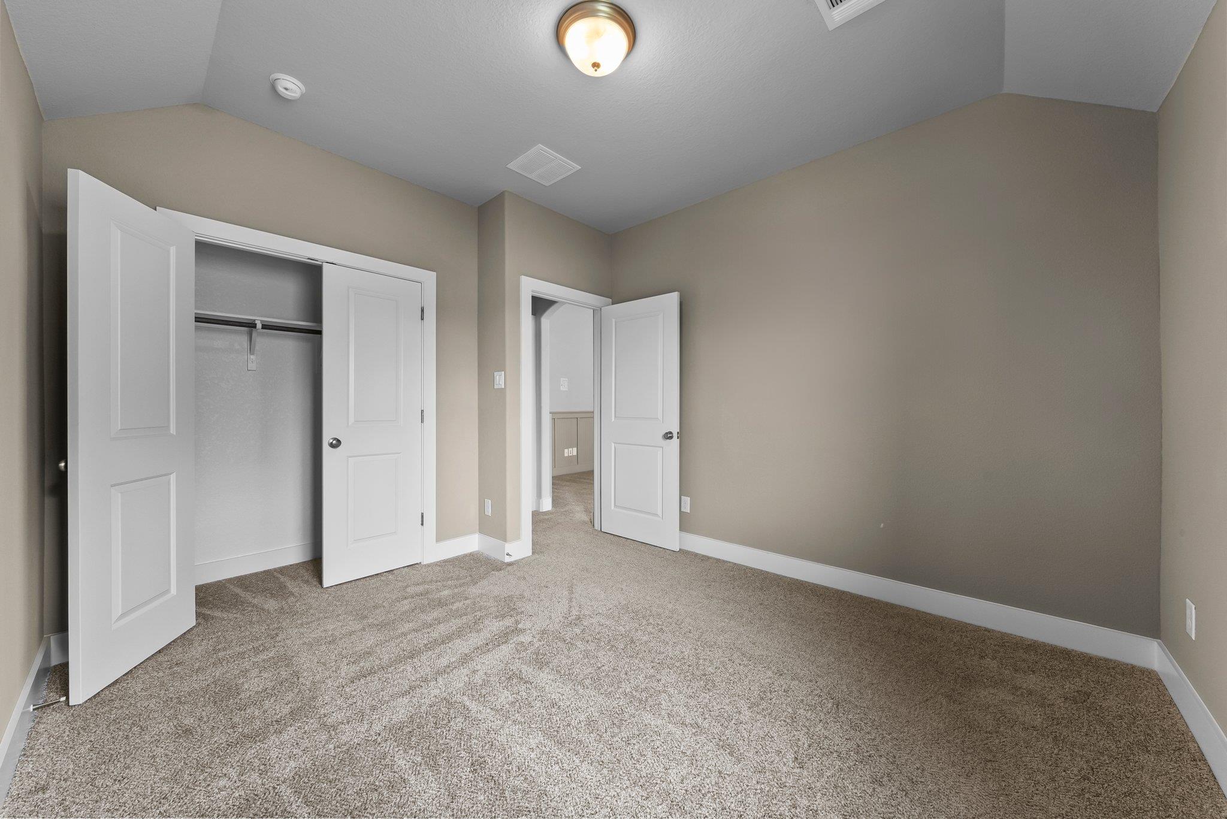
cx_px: 614
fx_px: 443
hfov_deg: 108.3
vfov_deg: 85.5
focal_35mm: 13
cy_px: 410
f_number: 11
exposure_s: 1/2
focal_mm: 13
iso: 800
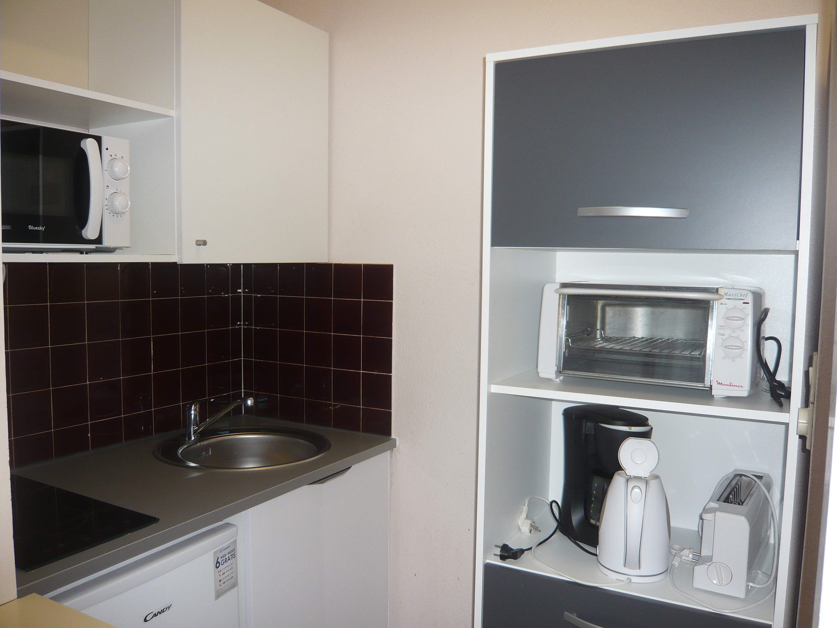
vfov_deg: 49.7
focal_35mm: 28
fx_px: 677
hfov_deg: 63.4
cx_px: 418
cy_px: 314
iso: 100
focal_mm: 4.6
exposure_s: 1/30
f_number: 2.8
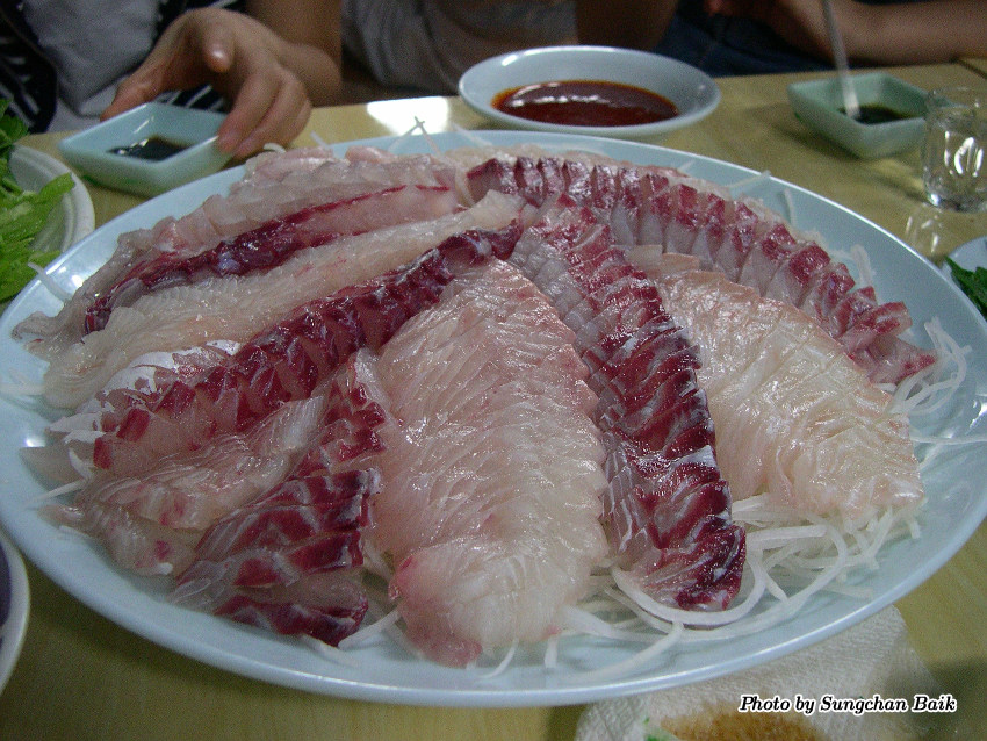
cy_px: 370
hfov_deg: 44.8
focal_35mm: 42
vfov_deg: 34.4
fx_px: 1198
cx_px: 494
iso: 400
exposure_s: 1/31.1
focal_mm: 9
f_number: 2.9
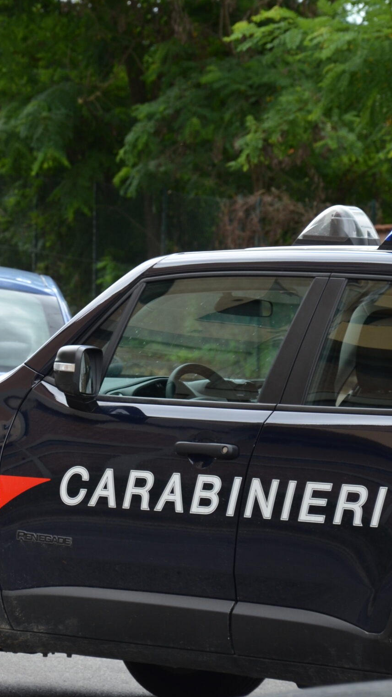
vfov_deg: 7.8
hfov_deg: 4.4
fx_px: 5117
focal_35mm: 277
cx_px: 4
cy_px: 376
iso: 200
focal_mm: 105
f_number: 6.3
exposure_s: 1/160
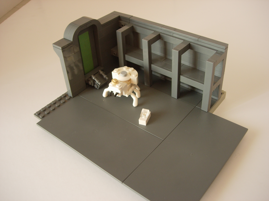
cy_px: 100
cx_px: 134
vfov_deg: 37.7
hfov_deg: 49.0
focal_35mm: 38
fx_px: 295
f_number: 2.8
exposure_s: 1/21.3
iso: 64
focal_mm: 7.8
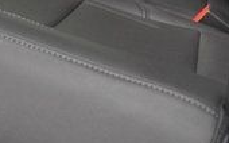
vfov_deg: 10.0
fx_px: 792
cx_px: -135
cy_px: -59
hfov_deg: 15.0
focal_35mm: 127
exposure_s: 1/50
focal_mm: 22
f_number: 3.5
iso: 3200
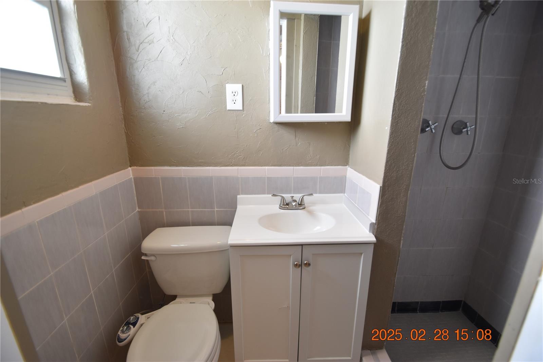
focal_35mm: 15
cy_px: 181
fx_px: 226
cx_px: 272
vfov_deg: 77.3
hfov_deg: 100.4
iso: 400
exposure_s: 1/60
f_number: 4
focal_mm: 10
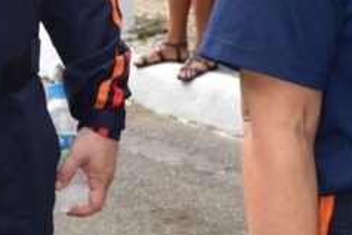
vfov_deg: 7.3
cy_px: -69
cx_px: -5
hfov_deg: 10.9
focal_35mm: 187
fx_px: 1829
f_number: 6.3
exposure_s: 1/160
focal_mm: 40
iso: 100
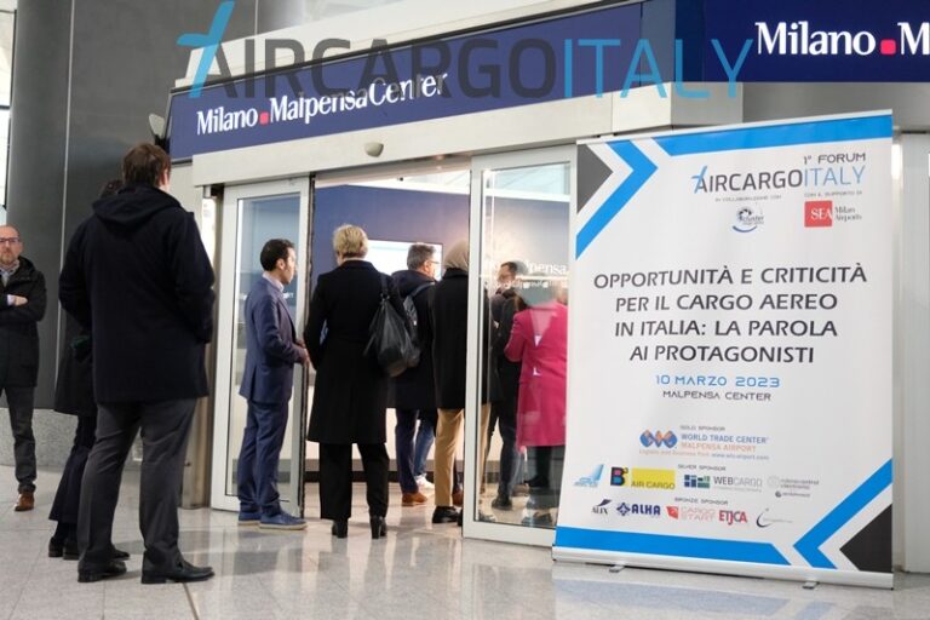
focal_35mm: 39
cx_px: 465
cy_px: 310
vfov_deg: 34.2
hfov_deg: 49.6
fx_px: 1007
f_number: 4
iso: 2000
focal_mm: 26
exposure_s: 1/60
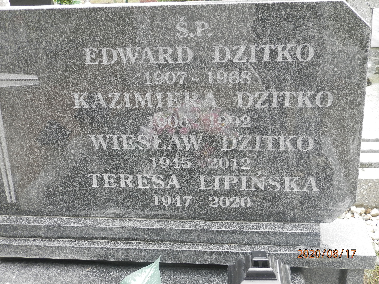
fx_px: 504
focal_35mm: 46
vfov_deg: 31.5
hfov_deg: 41.2
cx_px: 190
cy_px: 142
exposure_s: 1/100
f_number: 3.6
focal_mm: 8.2
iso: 160
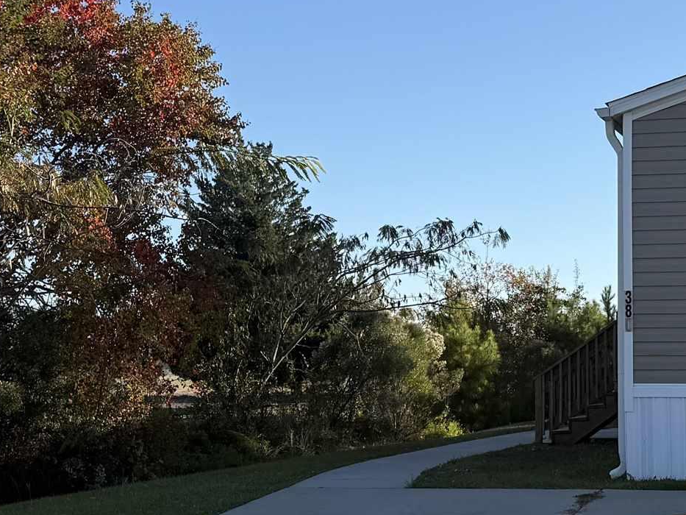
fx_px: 1566
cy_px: 287
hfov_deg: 24.6
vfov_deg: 18.7
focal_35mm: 79
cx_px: 472
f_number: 1.78
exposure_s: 1/3279
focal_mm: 6.76
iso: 80
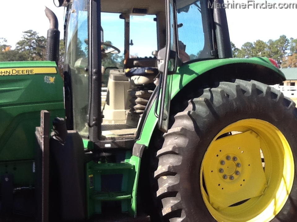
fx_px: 378
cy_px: 111
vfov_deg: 32.9
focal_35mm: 44
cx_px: 148
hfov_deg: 42.9
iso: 40
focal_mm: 2.03
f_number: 2.4
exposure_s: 1/424
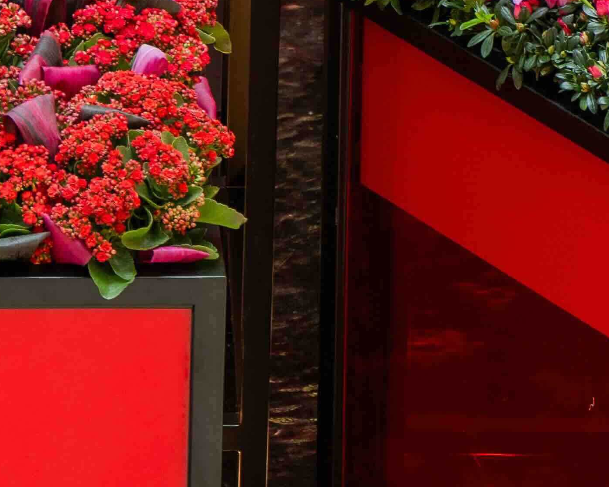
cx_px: -41
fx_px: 13448
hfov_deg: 2.6
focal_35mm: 746
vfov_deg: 2.1
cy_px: -249
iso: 100
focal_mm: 135
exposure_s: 1/5
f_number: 5
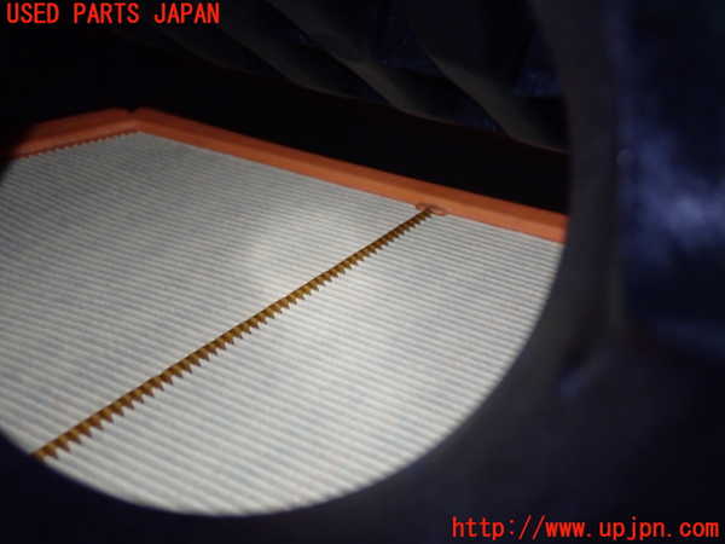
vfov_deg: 29.1
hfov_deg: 38.2
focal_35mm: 50
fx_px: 1047
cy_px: 272
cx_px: 362
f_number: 3.2
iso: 500
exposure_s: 1/50
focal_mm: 9.01
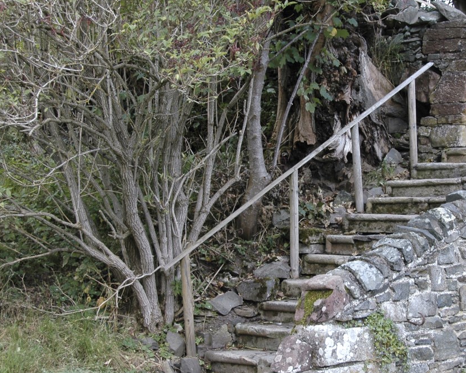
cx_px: 326
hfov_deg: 28.4
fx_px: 910
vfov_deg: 23.1
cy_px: 201
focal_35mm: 66
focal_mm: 24
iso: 200
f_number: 4.5
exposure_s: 1/80
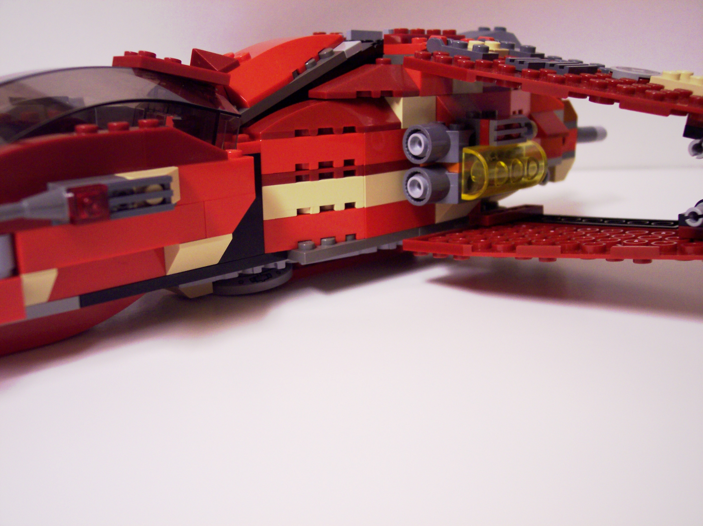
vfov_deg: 37.7
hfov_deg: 49.0
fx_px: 771
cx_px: 352
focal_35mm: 38
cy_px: 263
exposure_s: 1/15
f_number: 2.8
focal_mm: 8
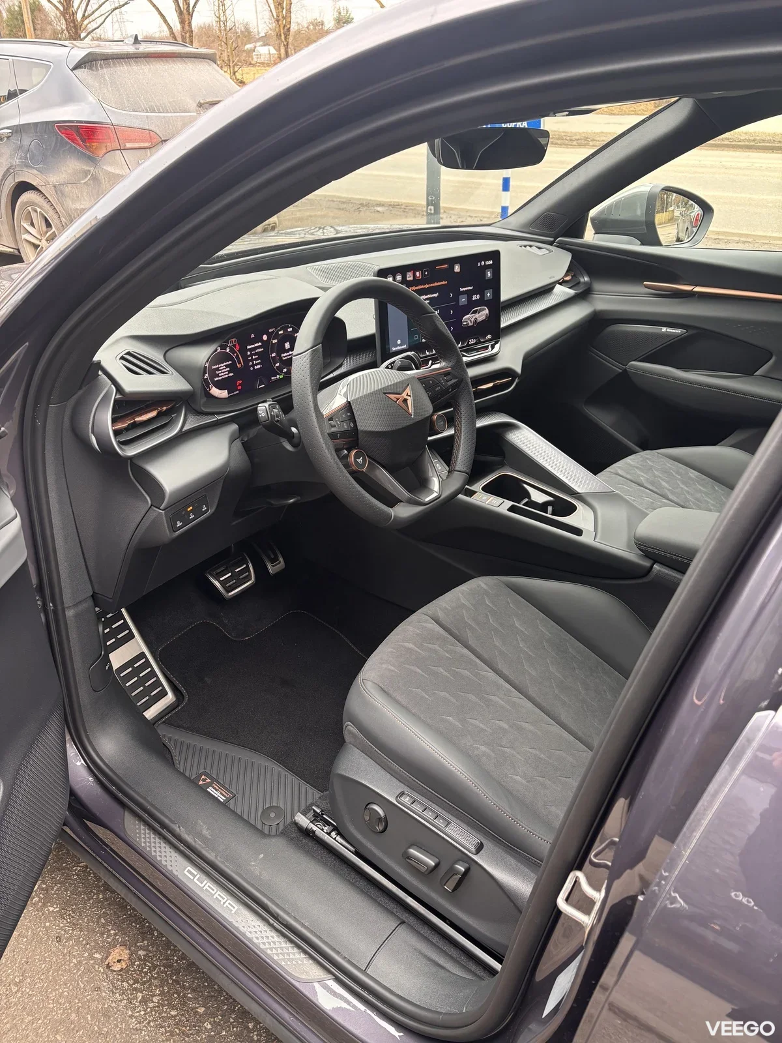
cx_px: 391
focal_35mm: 26
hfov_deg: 53.1
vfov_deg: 67.3
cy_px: 522
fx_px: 783
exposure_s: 1/121
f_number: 1.6
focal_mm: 5.96
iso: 125
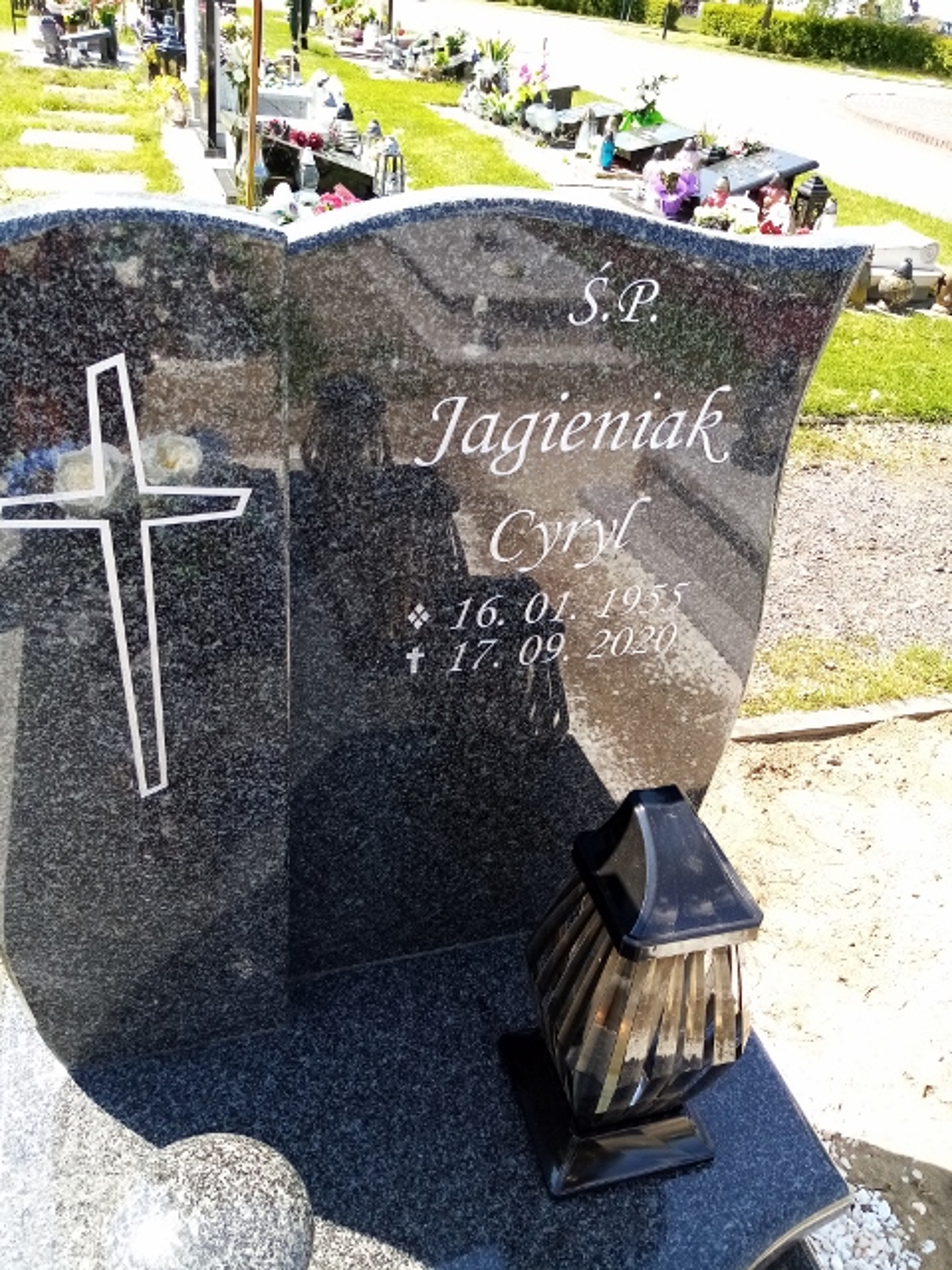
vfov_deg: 67.3
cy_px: 635
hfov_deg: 53.1
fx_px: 953
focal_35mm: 26
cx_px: 476
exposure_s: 1/412
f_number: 1.8
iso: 105
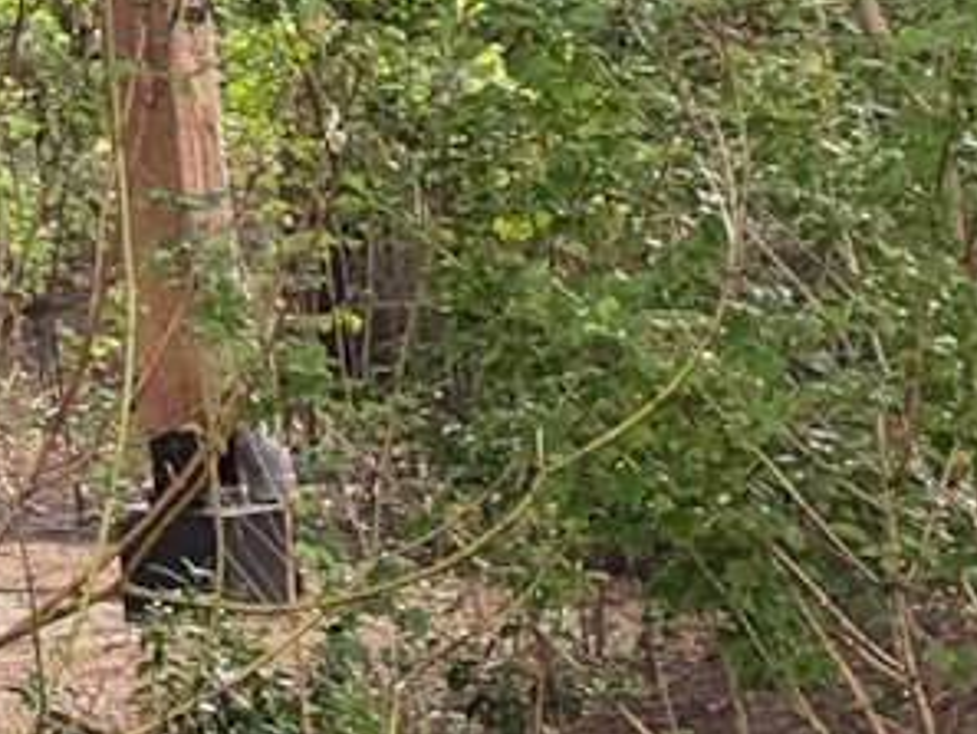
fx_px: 5139
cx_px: -1648
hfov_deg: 9.3
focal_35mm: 182
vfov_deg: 7.6
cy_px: -1030
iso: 47
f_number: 1.73
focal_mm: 4.38
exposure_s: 1/275
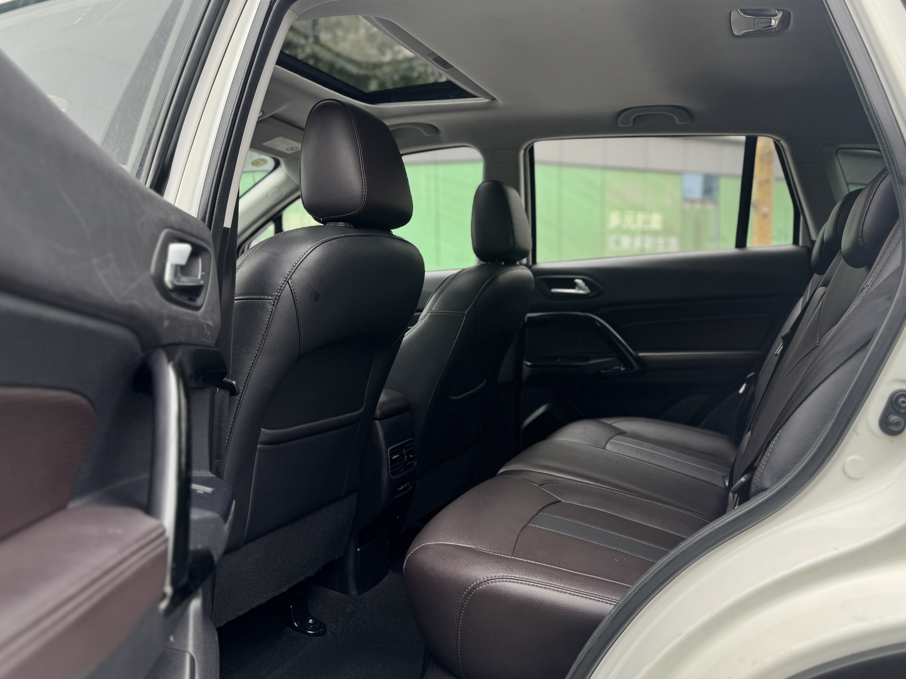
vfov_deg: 46.8
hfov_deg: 59.5
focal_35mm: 30
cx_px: 538
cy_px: 327
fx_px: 785
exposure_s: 1/184
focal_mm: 6.76
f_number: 1.78
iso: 64
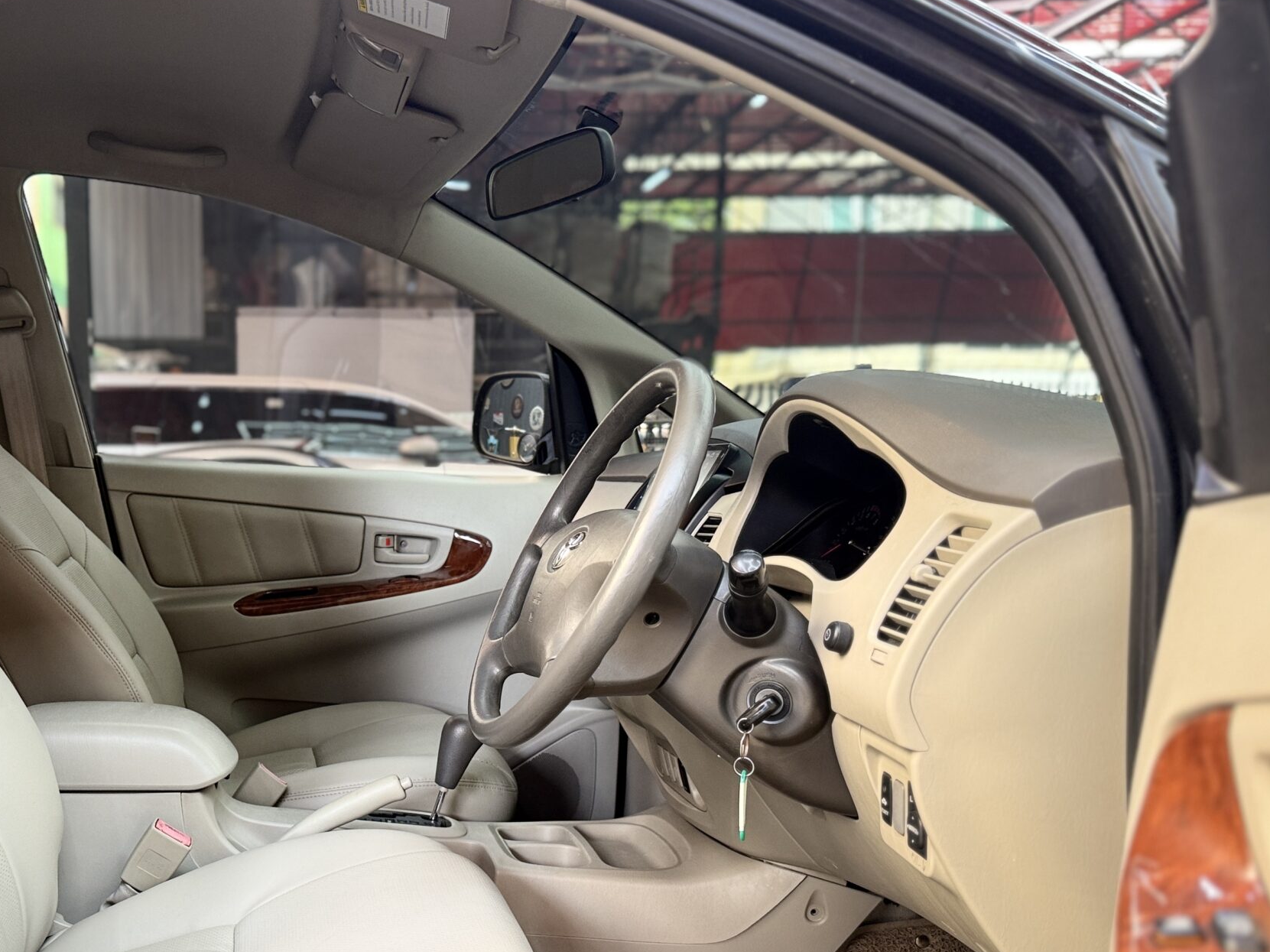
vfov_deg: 38.2
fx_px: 1357
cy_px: 638
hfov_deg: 48.8
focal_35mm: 37
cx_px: 374
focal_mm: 6.76
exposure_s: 1/50
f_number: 1.78
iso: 125
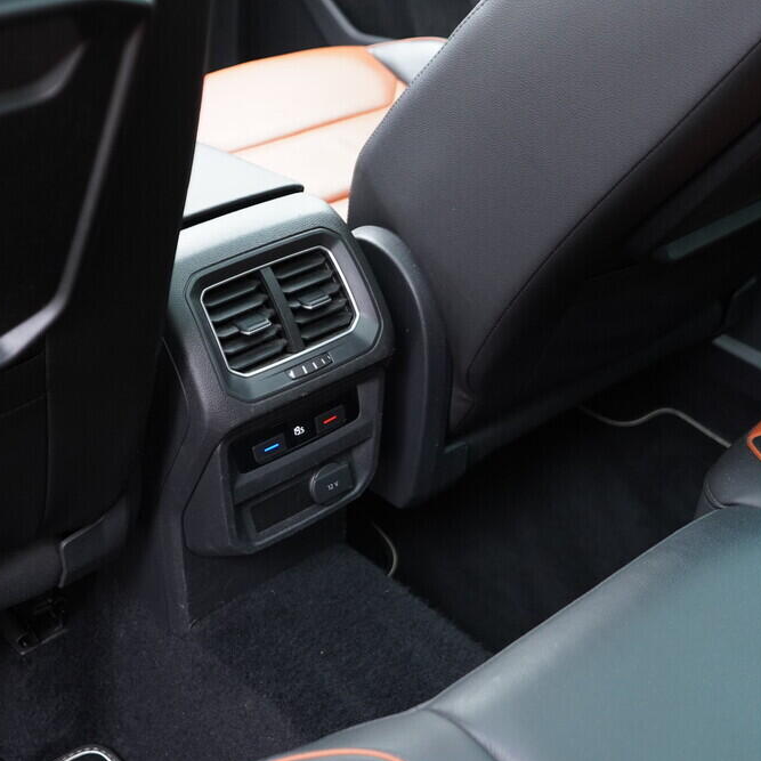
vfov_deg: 36.1
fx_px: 1169
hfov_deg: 36.0
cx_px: 356
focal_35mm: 47
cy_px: 388
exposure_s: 1/40
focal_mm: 24
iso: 1000
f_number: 2.8
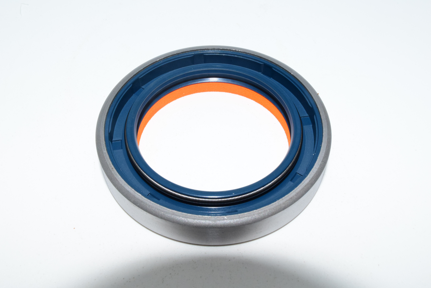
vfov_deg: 29.9
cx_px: 216
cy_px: 144
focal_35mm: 45
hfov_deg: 43.6
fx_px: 539
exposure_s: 1/60
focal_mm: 30
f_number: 29
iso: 1600
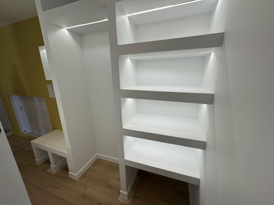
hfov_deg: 102.1
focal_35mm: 14
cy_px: 102
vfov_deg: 85.7
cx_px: 137
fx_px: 111
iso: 40
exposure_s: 1/254
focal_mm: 2.22
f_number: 2.2
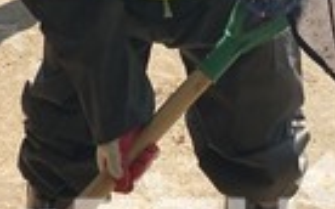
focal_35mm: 120
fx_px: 1095
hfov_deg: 17.4
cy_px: -190
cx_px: 114
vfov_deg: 10.2
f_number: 1.8
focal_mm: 4.25
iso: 32
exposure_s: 1/1232
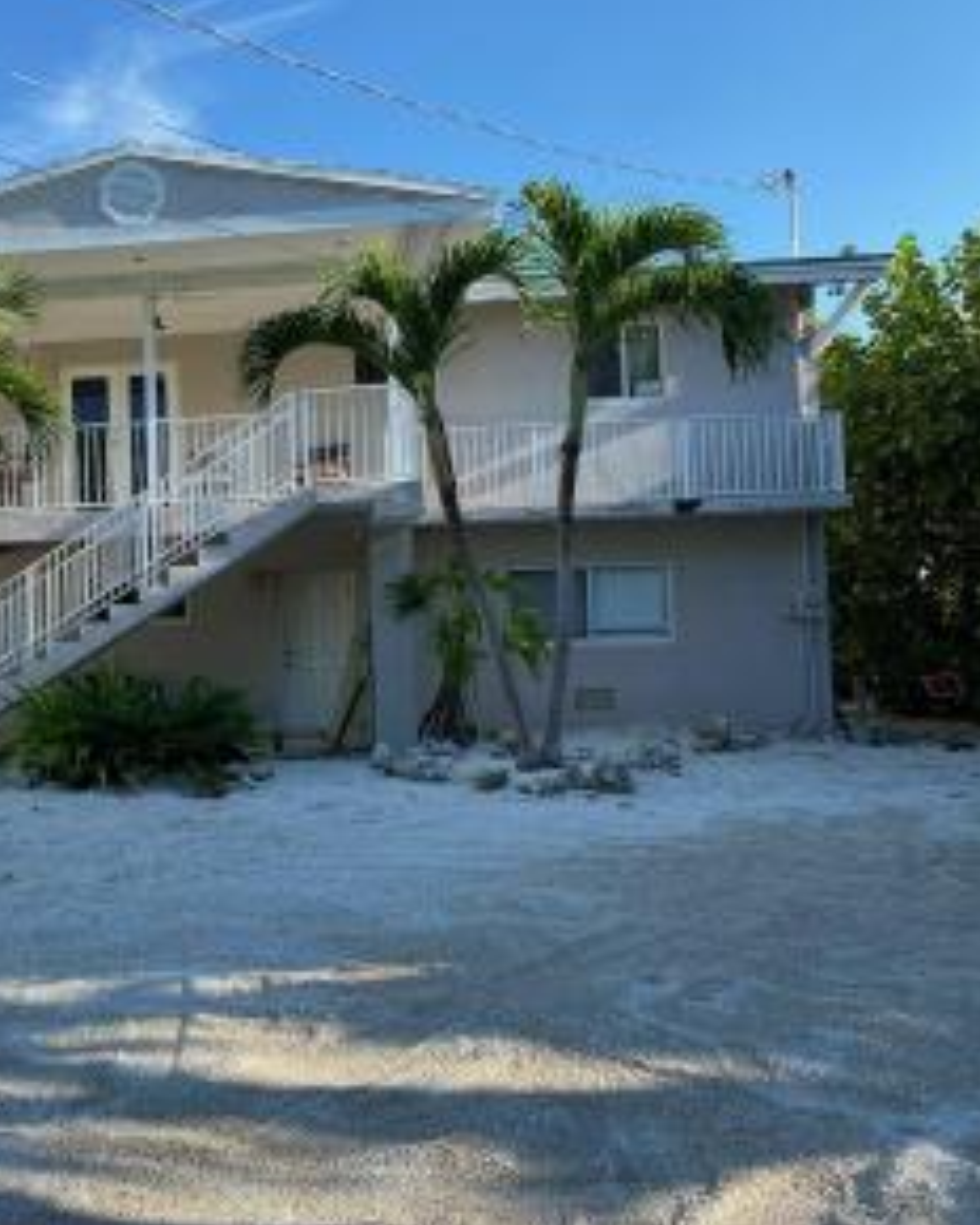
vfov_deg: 51.5
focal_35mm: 35
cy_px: 600
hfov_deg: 39.9
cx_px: 148
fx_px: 1269
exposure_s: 1/1287
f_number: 1.8
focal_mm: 4.25
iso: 32
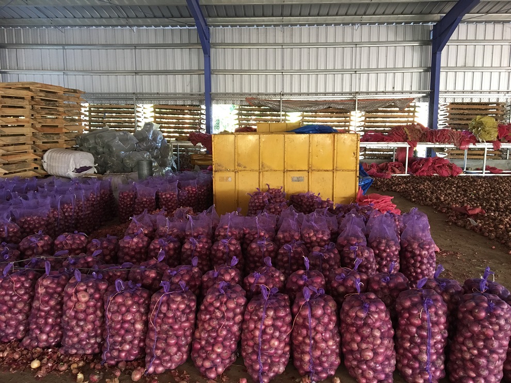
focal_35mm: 29
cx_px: 256
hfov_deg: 61.7
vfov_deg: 48.2
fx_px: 428
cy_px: 192
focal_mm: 4.15
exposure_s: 1/30
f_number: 2.2
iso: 125
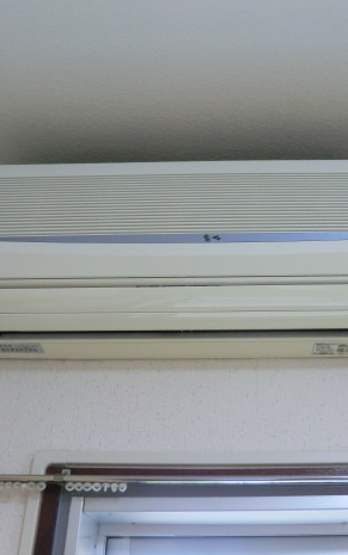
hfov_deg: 36.1
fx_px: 531
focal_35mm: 35
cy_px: 280
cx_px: 221
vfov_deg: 55.3
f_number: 3.2
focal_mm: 4.3
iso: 200
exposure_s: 1/60
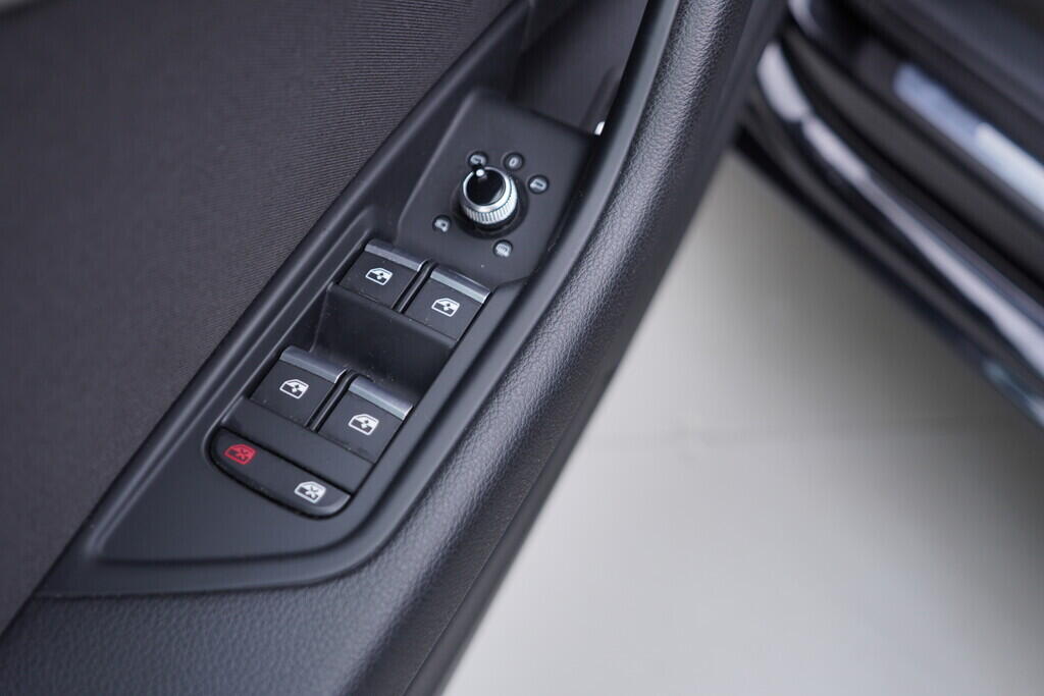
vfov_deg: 36.9
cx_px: 522
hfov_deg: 53.1
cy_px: 348
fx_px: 1044
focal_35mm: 36
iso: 125
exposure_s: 1/40
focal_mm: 24
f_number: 2.8
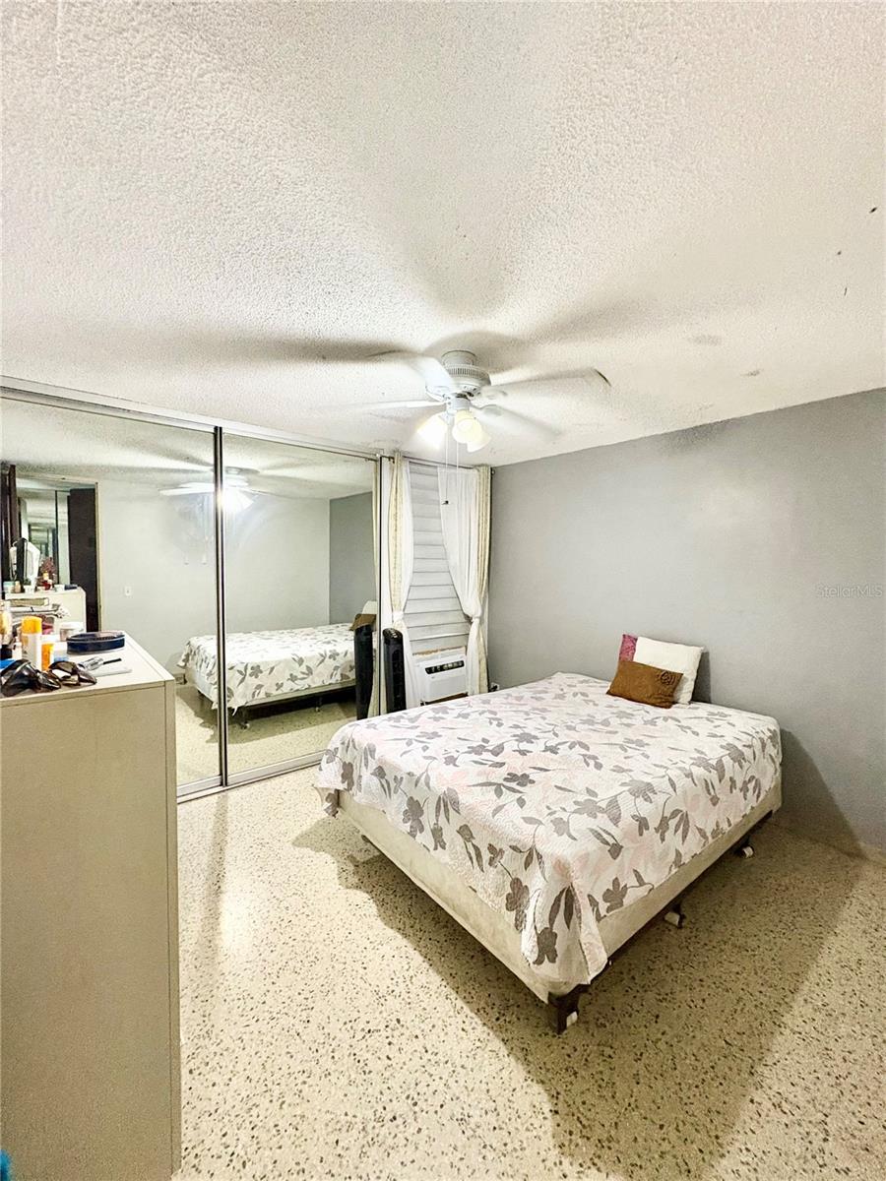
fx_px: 478
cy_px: 590
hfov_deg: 85.7
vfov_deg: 102.1
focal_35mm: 14
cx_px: 443
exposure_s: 1/60
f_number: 2.2
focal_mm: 2.22
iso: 500
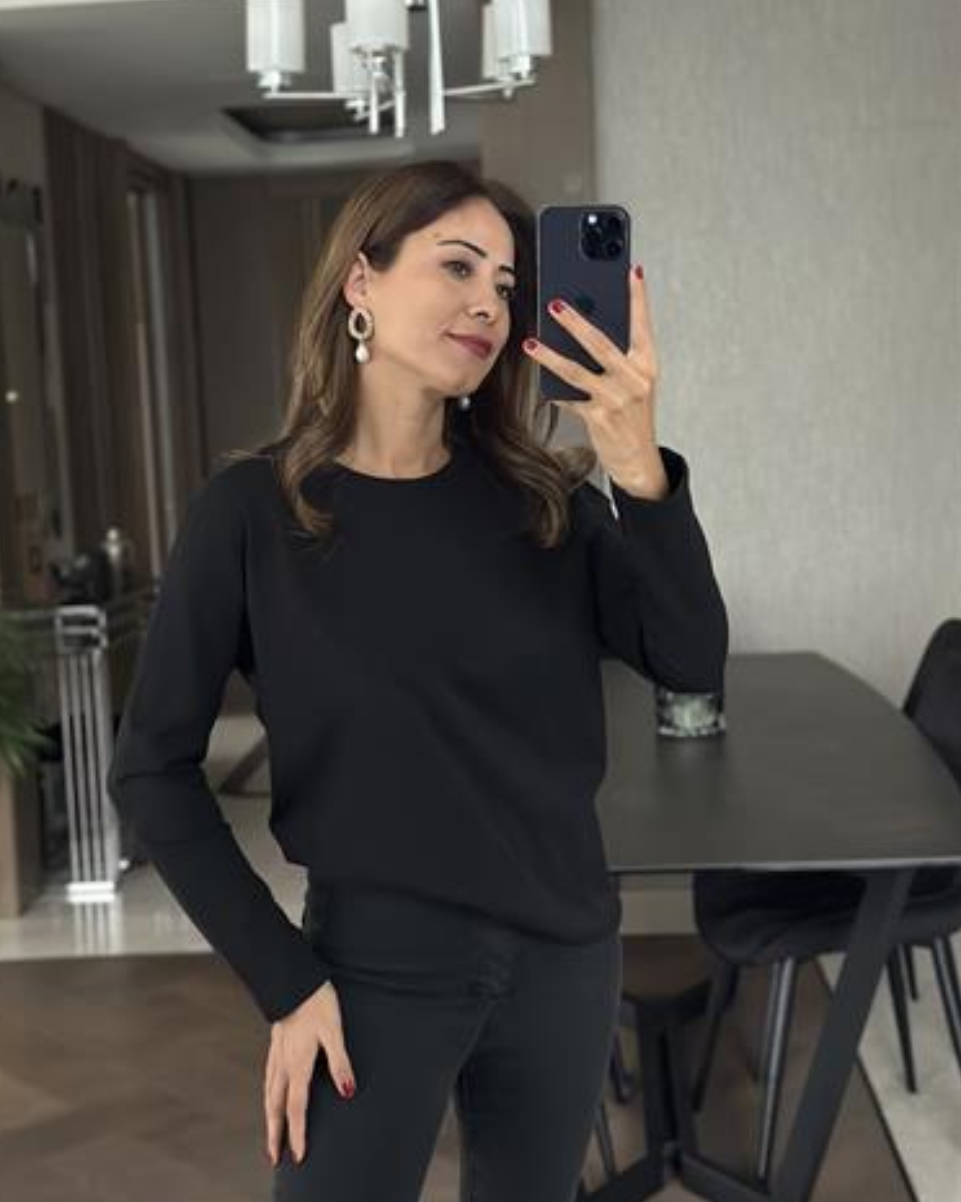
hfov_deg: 29.7
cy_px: 605
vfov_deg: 36.7
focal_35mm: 51
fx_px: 1813
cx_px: 473
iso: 800
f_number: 1.78
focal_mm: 6.86
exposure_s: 1/38
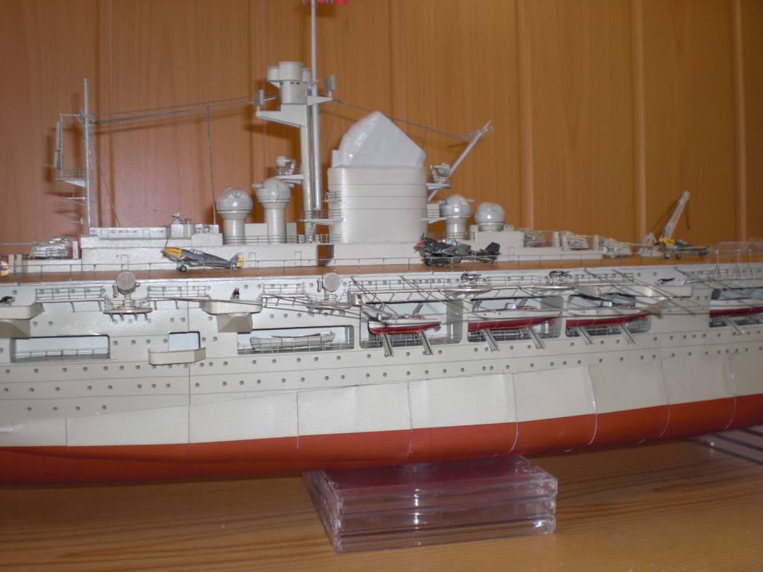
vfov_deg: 37.7
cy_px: 286
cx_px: 382
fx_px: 838
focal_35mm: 38
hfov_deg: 49.0
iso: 100
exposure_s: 1/60
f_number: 3.1
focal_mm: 6.3
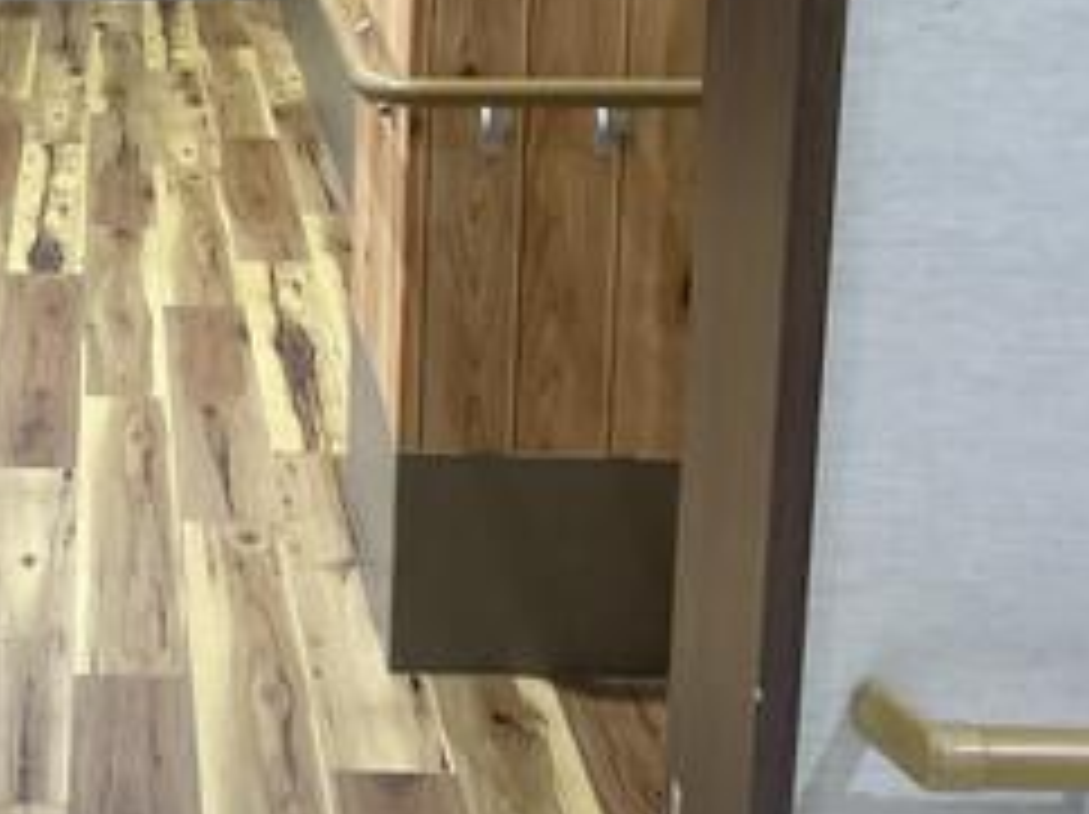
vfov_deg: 19.6
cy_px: -67
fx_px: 2263
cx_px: 0
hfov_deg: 25.7
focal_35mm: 72
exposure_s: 1/60
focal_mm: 3
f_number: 1.8
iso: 160
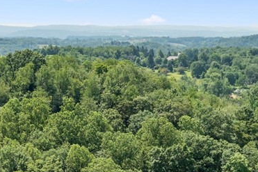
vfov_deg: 16.1
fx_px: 587
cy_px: 195
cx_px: 115
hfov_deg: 24.8
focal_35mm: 82
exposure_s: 1/320
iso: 100
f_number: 5.6
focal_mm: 10.26
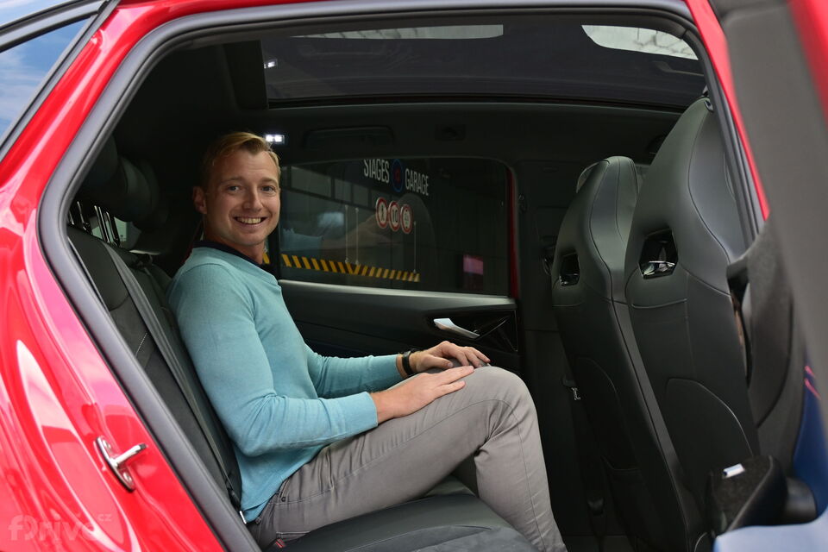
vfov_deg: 29.9
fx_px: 1035
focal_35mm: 45
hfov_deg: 43.6
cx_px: 414
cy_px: 276
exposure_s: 1/50
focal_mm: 30
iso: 200
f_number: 6.3
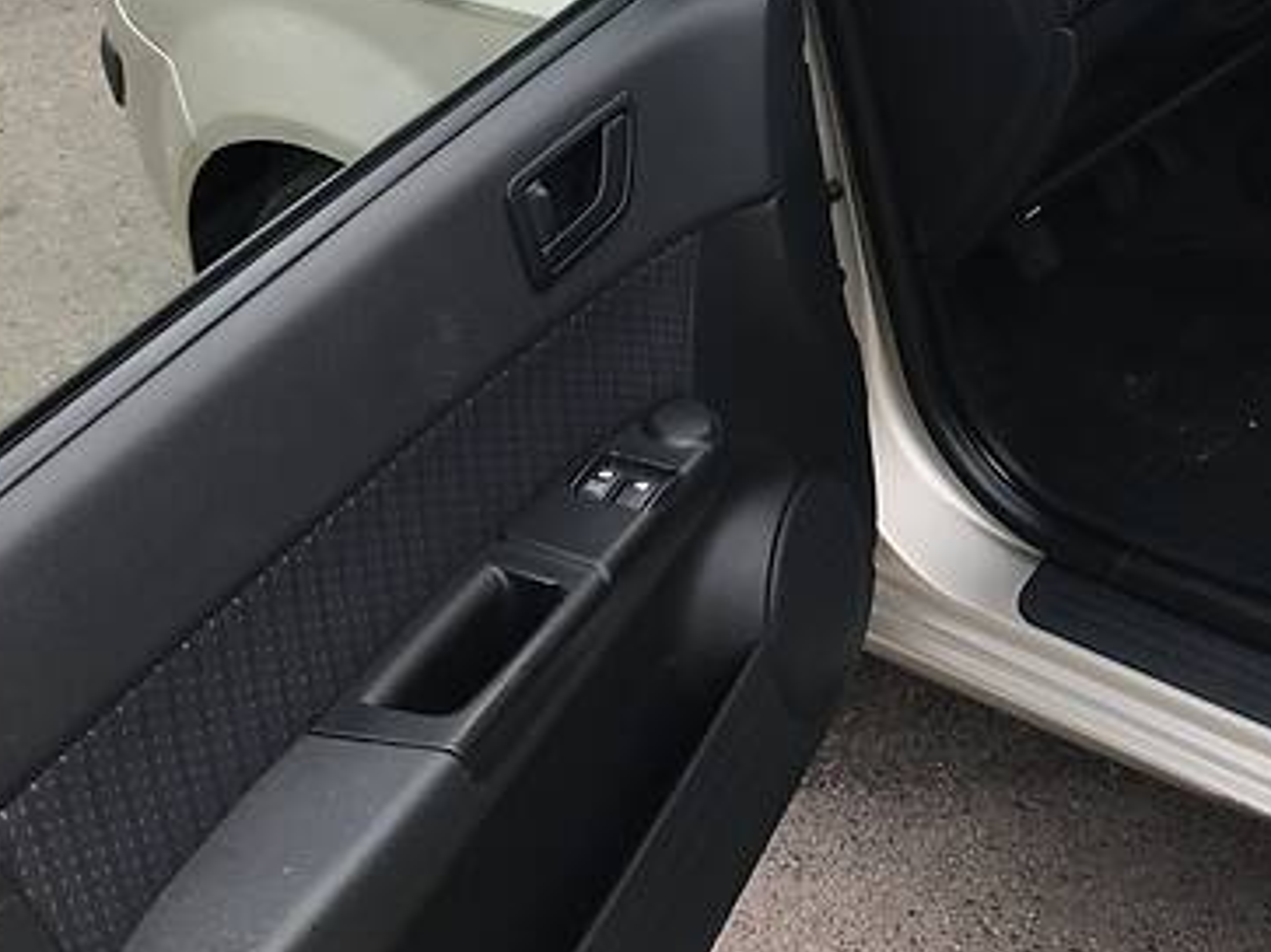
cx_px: 1236
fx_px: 2349
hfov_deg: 28.6
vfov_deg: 22.1
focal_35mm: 64
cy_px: 21
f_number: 2.2
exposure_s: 1/100
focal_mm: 4.2
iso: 25
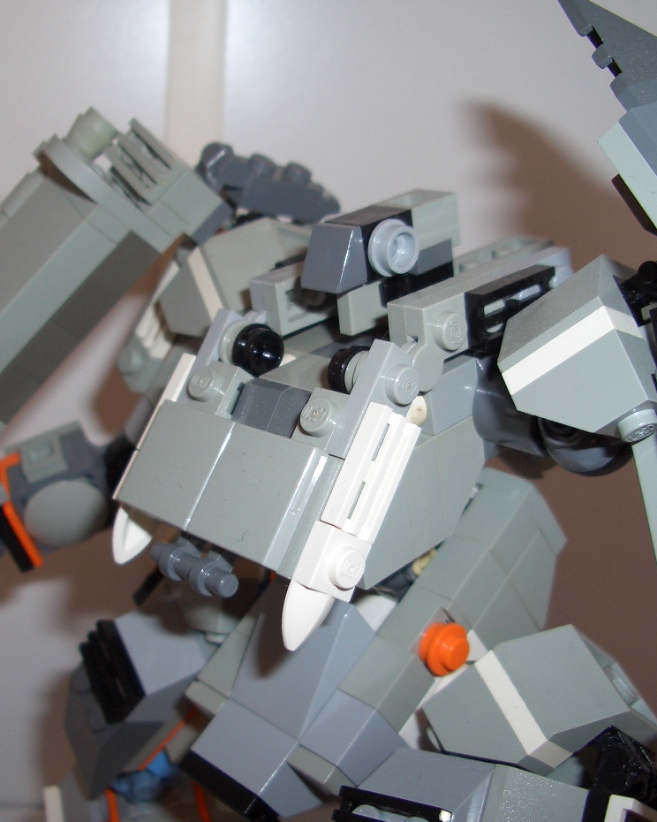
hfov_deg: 32.1
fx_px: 1142
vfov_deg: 39.5
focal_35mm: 47
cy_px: 423
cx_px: 292
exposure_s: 1/60
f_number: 2.6
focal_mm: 5.8
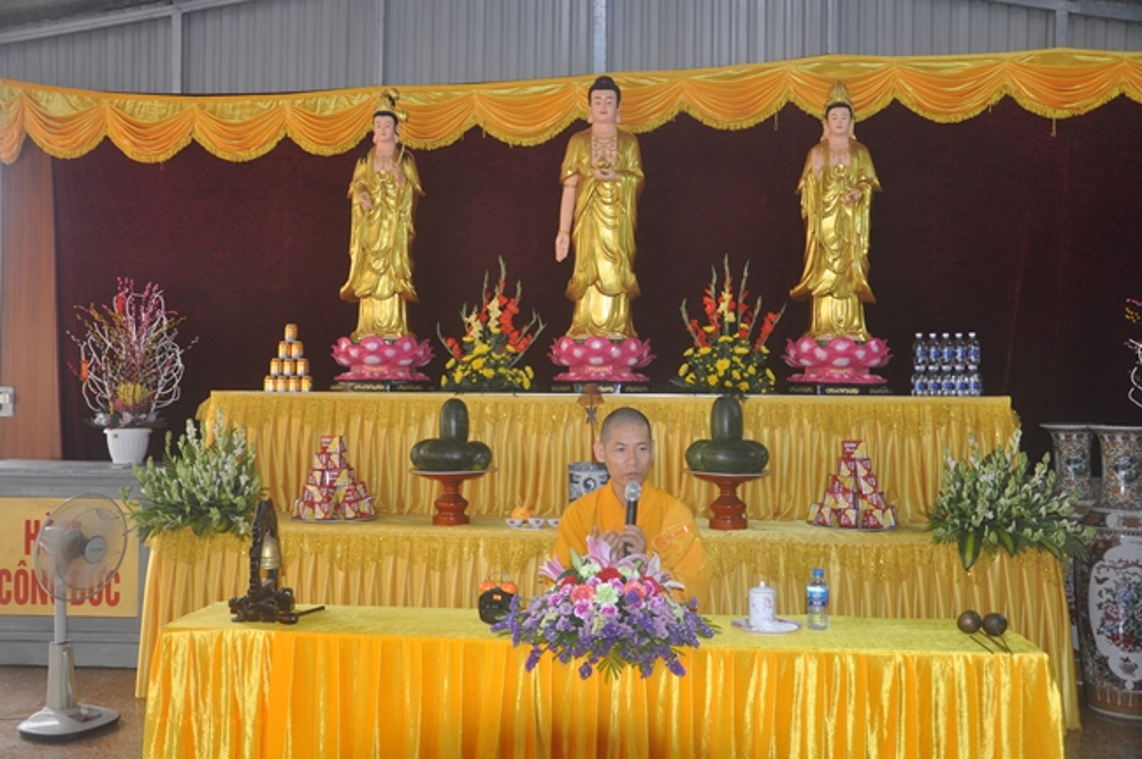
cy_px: 380
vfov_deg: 39.9
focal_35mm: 33
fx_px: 1046
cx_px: 571
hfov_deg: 57.3
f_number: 3.8
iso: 640
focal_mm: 22
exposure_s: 1/60
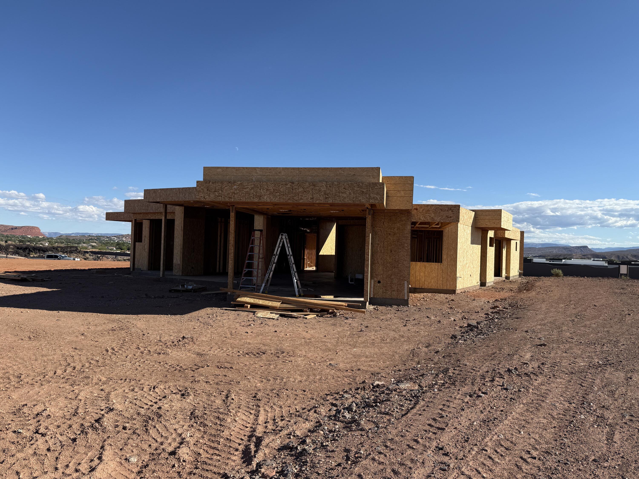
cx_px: 320
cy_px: 240
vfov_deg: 56.8
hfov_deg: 71.6
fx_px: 443
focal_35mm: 24
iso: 80
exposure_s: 1/4975
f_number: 1.78
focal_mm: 6.76
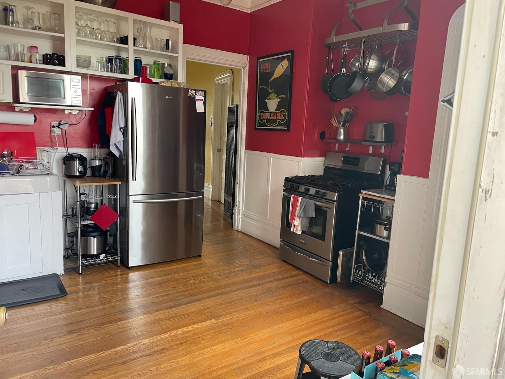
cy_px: 190
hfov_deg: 67.3
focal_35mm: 26
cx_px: 252
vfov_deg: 53.1
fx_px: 379
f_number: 1.6
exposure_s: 1/90
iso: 125
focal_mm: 4.2
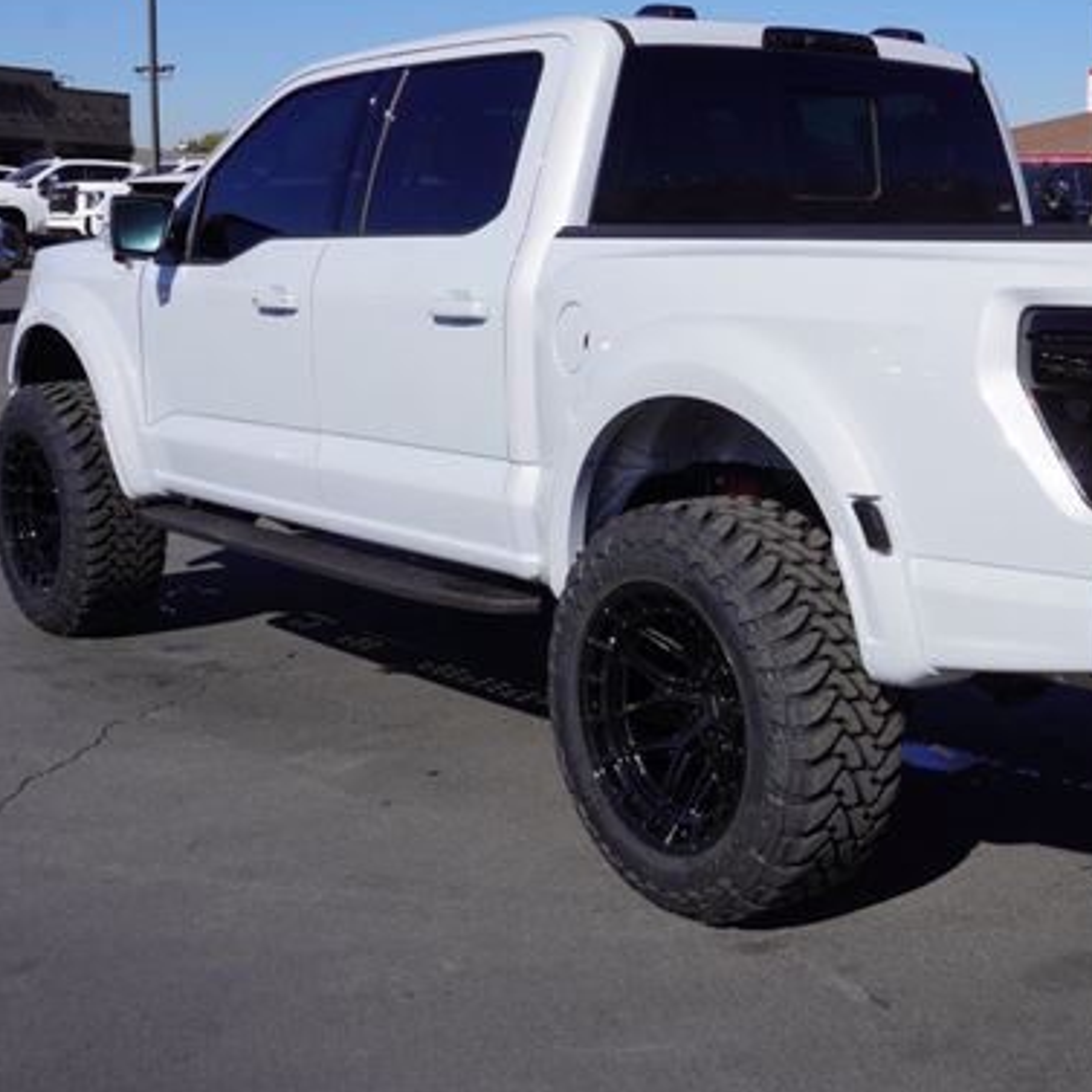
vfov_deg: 32.8
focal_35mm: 52
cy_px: 487
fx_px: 1856
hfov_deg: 32.2
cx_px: 808
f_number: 11
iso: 100
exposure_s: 1/200
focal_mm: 24
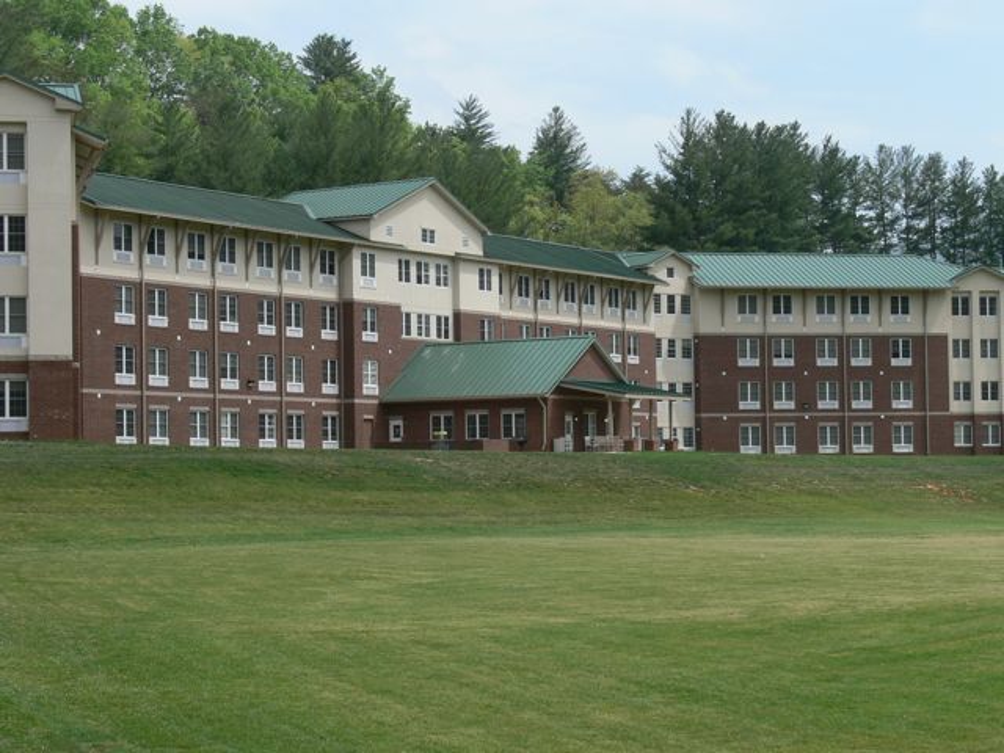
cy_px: 376
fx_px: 2436
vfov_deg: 17.6
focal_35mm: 84
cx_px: 502
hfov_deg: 23.3
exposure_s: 1/320
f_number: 5.6
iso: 80
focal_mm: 14.3
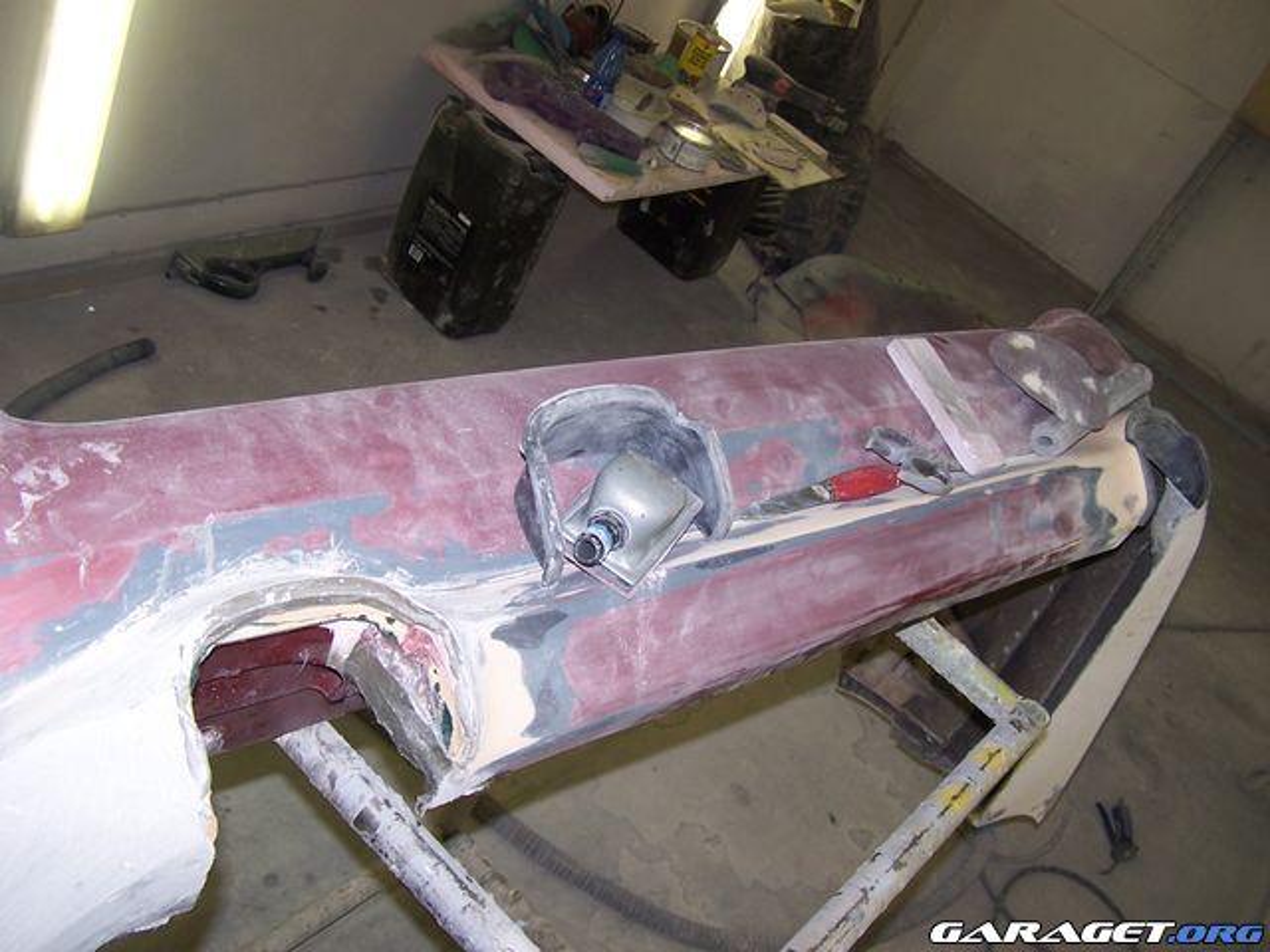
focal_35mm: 38
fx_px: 1394
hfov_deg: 49.0
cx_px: 635
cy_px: 476
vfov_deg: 37.7
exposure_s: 1/60
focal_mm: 6.3
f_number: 2.8
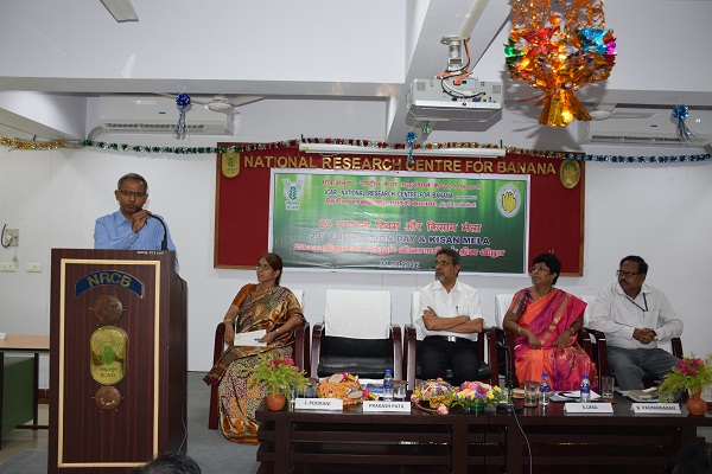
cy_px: 237
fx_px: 593
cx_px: 356
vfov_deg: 43.6
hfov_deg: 61.9
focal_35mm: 30
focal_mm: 20
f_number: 4.5
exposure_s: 1/80
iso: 800
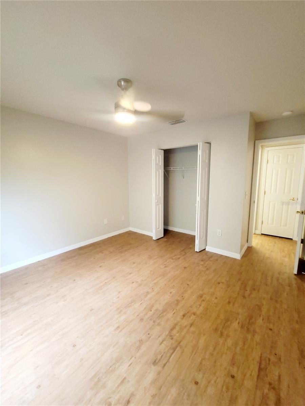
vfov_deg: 106.2
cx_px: 152
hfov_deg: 89.9
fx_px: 153
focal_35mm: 13
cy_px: 203
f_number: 2.2
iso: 320
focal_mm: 2.2
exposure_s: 1/30
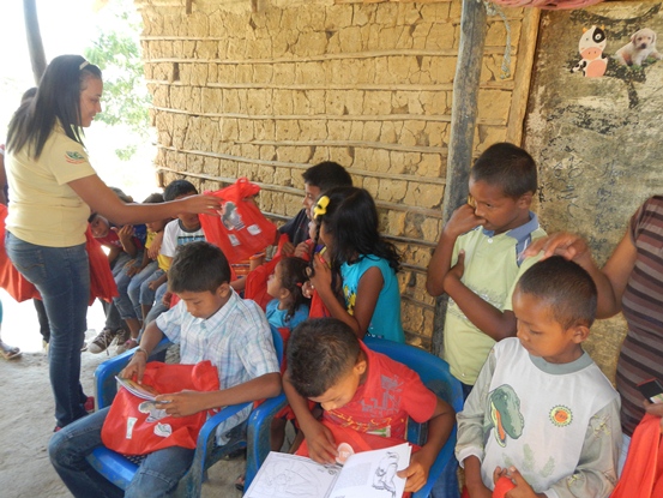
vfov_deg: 49.8
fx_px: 536
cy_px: 249
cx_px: 332
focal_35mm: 28
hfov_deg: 63.4
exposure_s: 1/30
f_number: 3.9
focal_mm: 5
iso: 200
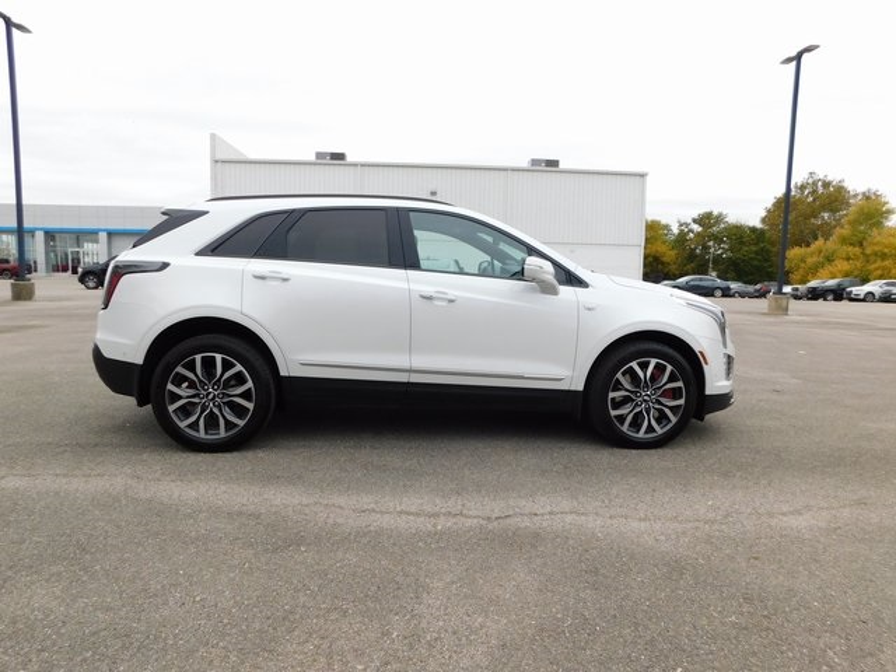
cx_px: 448
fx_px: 595
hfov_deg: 73.9
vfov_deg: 58.9
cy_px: 336
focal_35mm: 23
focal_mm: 4
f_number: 3
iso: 125
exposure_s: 1/500
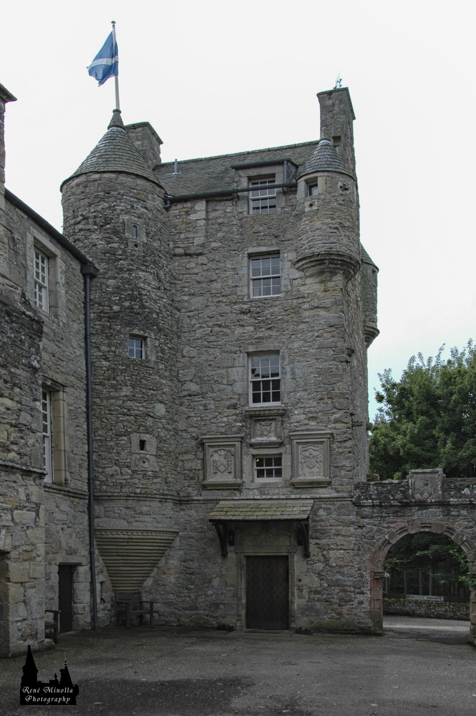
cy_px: 358
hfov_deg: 39.9
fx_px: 656
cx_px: 238
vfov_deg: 57.3
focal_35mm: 33
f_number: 9
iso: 200
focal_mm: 22
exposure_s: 1/320
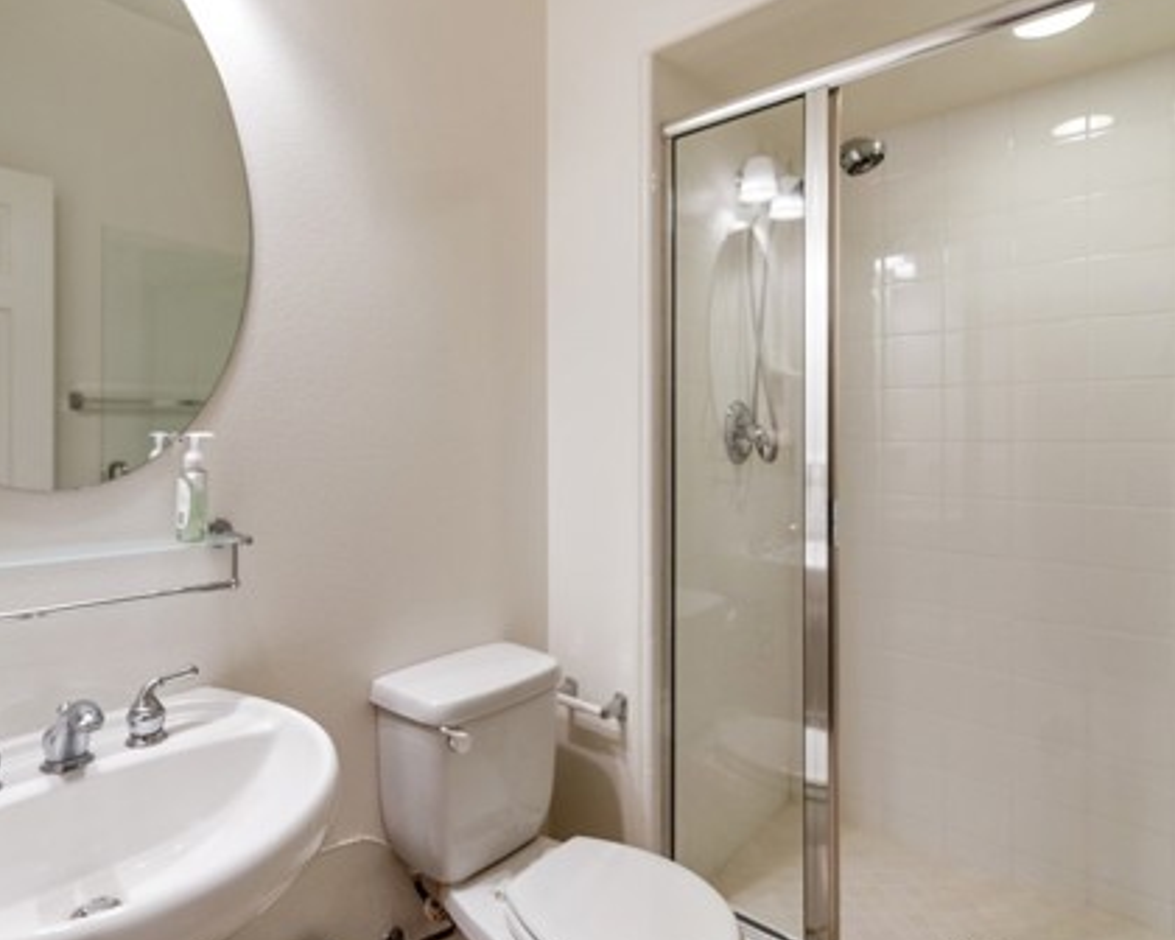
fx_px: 696
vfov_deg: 68.0
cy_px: 434
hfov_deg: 79.9
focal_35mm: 20
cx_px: 504
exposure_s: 1/125
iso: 450
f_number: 2.8
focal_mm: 14
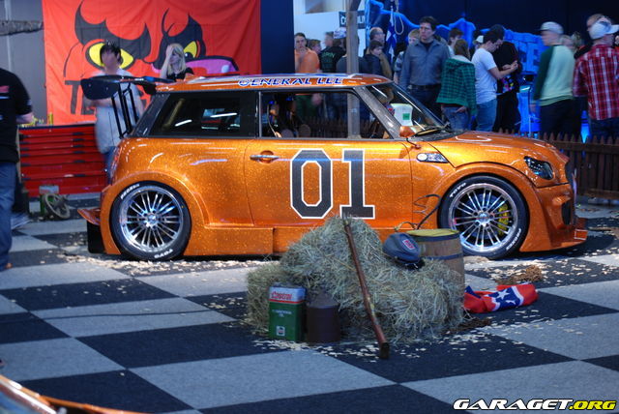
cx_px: 310
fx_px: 1420
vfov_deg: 16.6
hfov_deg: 24.6
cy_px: 207
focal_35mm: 82
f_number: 7.1
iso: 200
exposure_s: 1/8
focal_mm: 55
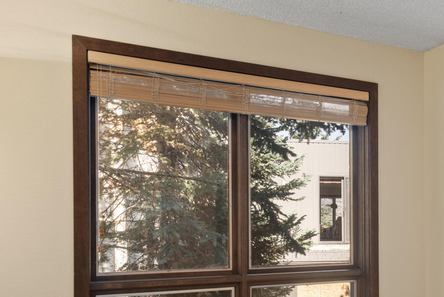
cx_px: 351
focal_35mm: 44
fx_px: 543
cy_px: 225
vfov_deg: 30.0
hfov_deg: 42.6
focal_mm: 17
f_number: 7.1
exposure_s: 1/8
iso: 500
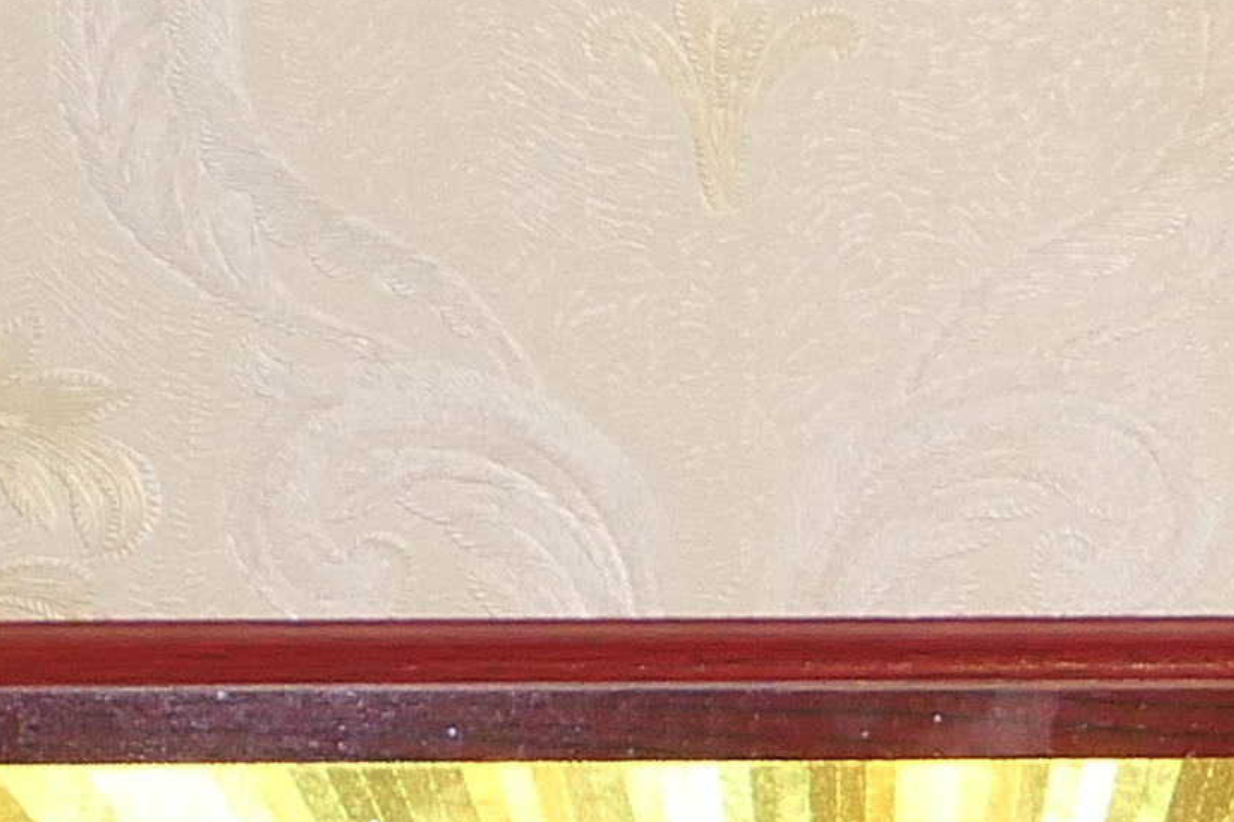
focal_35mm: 478
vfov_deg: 2.9
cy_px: 1812
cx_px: 920
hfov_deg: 4.3
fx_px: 16380
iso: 400
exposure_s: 1/125
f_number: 2.8
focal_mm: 26.4
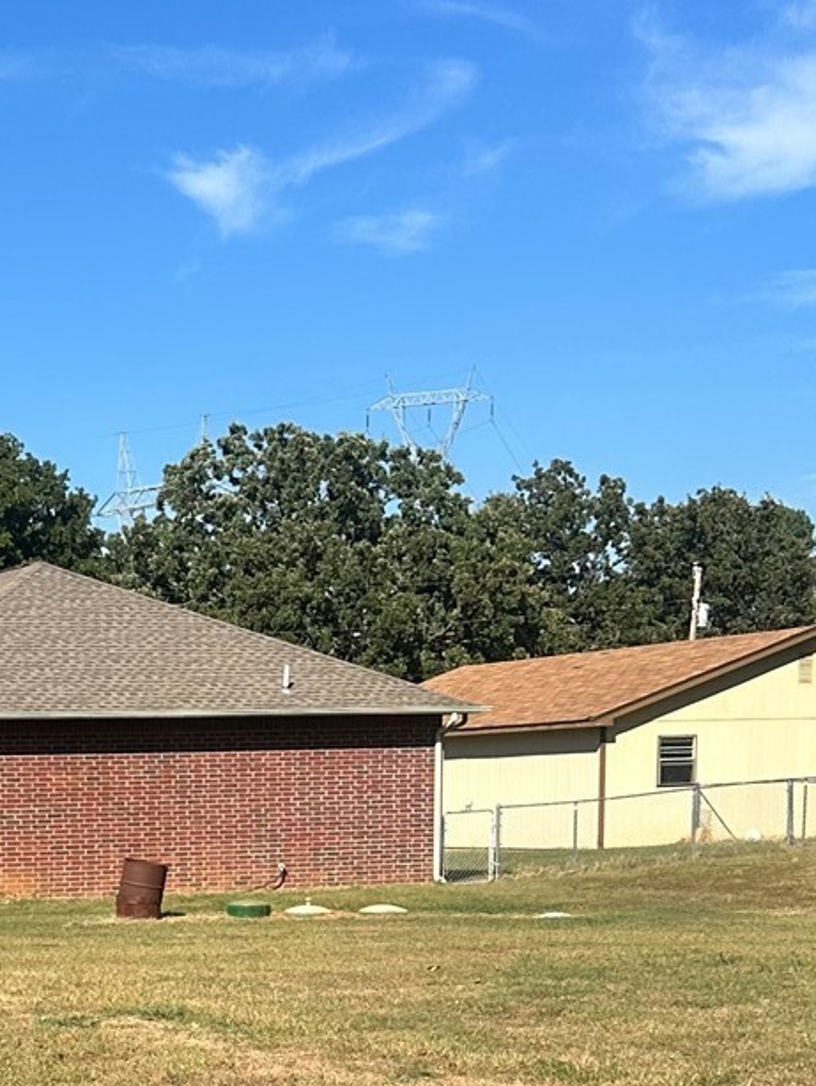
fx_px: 2356
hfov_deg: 19.0
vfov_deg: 24.7
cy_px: 1104
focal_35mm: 75
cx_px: -39
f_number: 1.78
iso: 80
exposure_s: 1/4762
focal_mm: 6.86
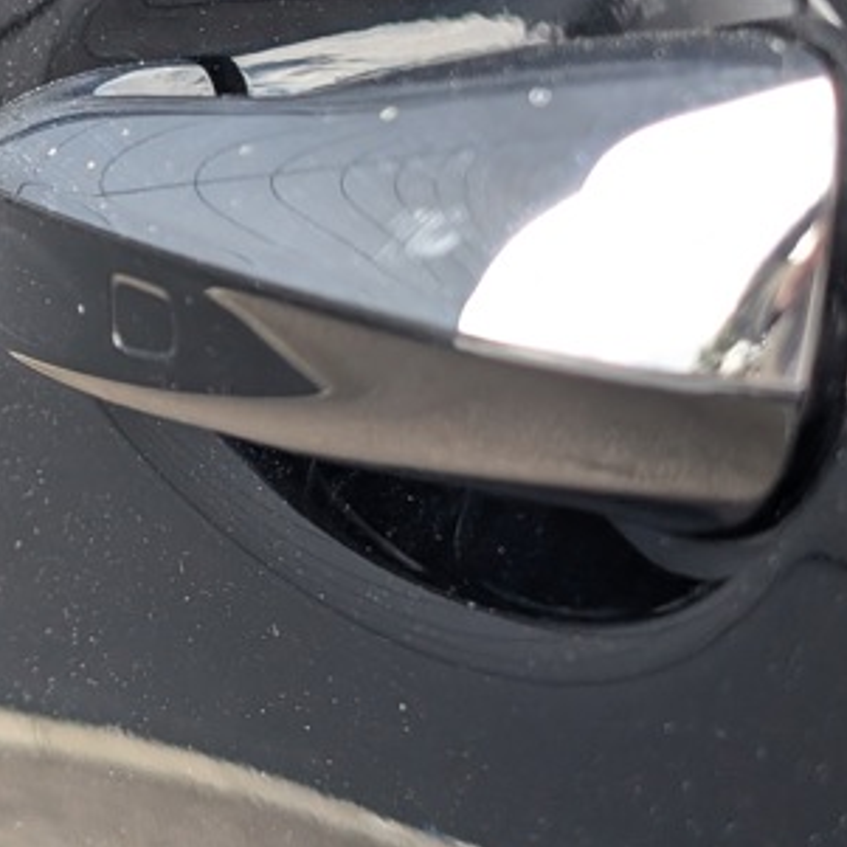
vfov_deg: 15.1
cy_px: 234
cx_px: 39
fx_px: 3184
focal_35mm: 115
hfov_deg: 14.9
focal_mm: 6.9
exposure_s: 1/421
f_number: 1.68
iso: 87
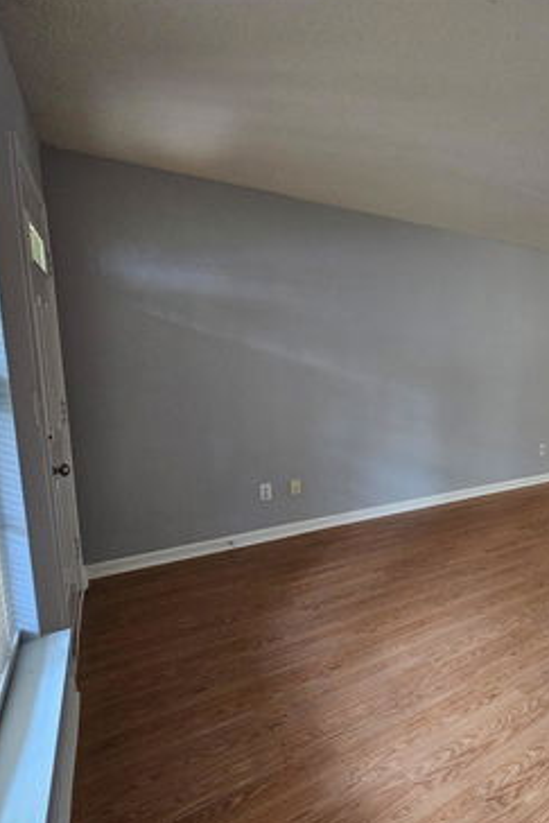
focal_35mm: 19
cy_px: 421
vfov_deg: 86.9
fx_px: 434
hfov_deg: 56.5
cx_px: 486
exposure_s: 1/30
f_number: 2.2
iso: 400
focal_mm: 2.2
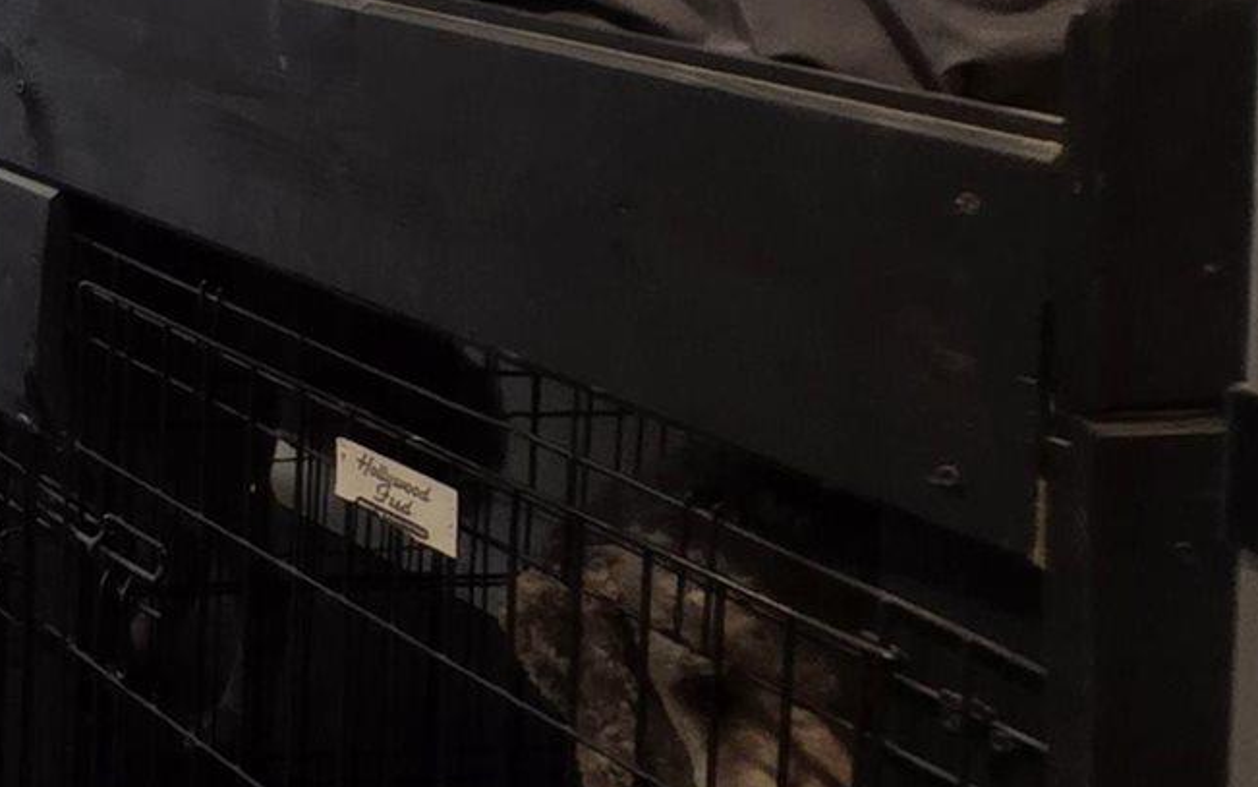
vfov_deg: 18.7
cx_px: -1171
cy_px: -217
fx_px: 2229
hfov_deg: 19.7
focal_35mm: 65
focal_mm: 2.2
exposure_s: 1/60
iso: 200
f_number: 1.9
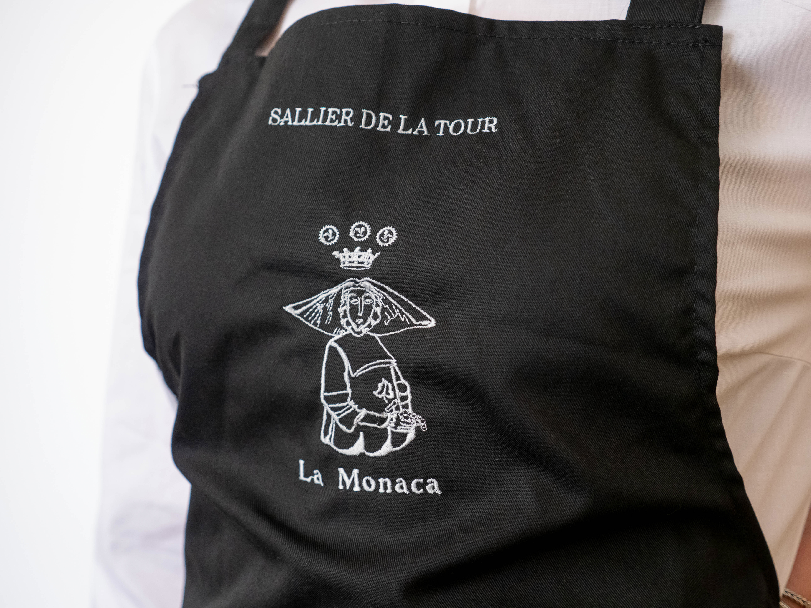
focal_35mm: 54
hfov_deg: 35.5
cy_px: 304
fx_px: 1265
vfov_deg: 27.0
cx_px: 406
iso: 1600
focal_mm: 27
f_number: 2.8
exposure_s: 1/15
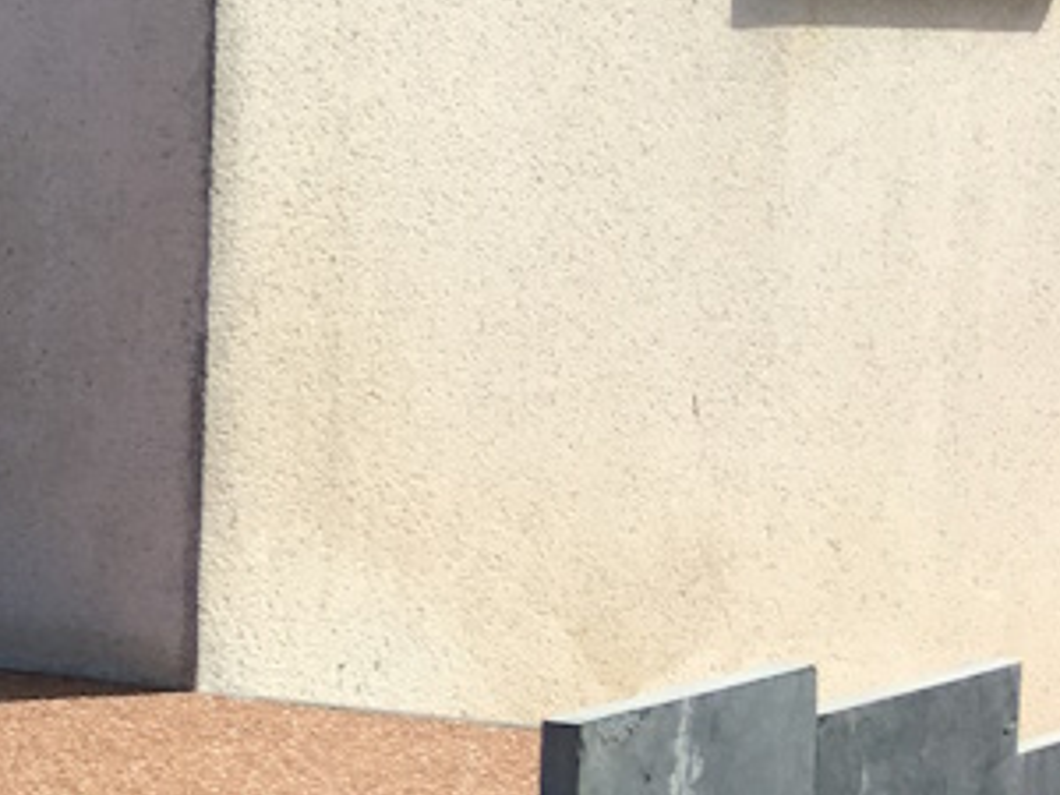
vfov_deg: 12.3
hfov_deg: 13.9
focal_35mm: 120
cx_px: -1074
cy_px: 632
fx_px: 3675
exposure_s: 1/1304
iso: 25
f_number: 2.2
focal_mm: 4.15
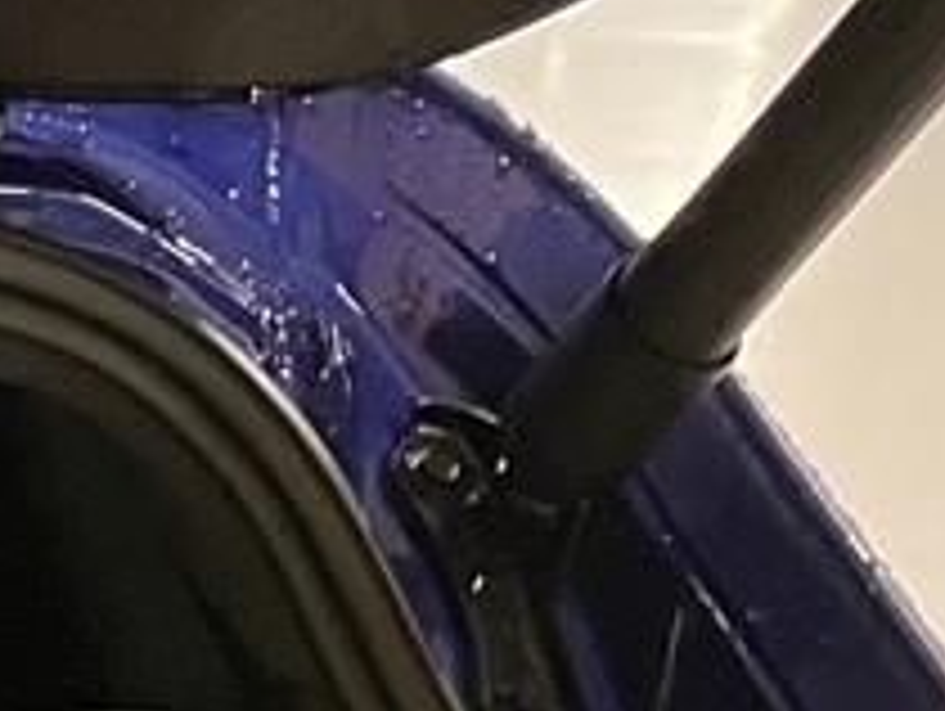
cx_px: -1629
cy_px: 1994
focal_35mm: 192
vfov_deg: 7.1
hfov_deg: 8.9
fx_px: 5248
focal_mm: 3.99
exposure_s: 1/50
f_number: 1.8
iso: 250
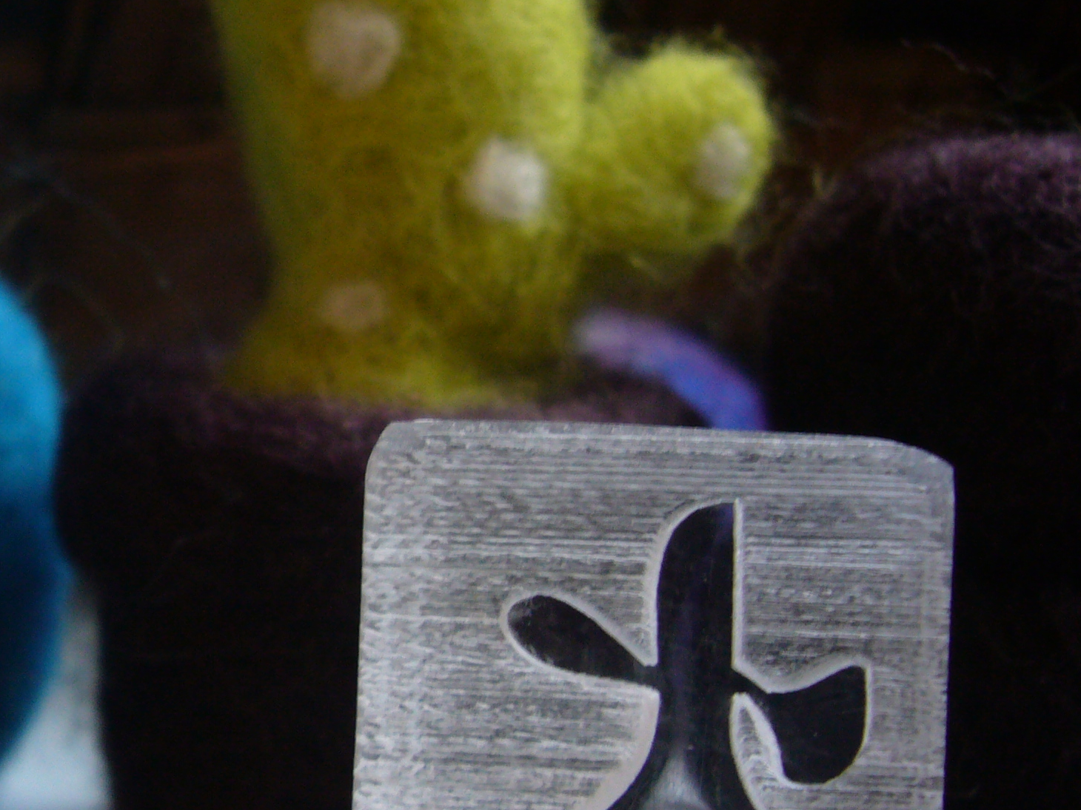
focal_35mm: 54
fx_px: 1686
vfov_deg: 26.8
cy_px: 566
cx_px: 190
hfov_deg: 34.3
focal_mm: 4.6
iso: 125
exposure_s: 1/20
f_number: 2.8
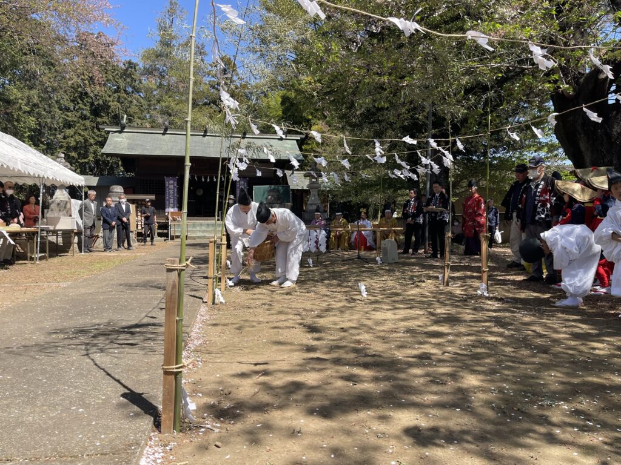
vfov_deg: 54.9
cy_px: 232
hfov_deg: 69.4
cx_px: 310
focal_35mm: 25
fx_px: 448
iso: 32
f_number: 1.6
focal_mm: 5.1
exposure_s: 1/1513
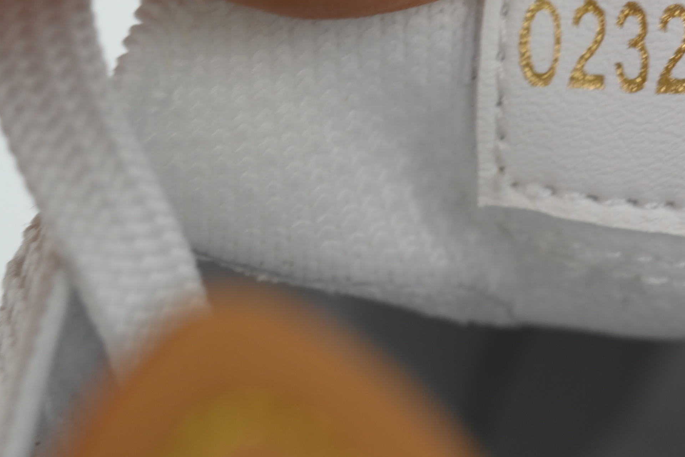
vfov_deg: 5.3
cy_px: 76
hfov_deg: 7.9
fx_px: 4909
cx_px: 728
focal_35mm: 258
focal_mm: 120
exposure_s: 1/100
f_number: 13
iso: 400
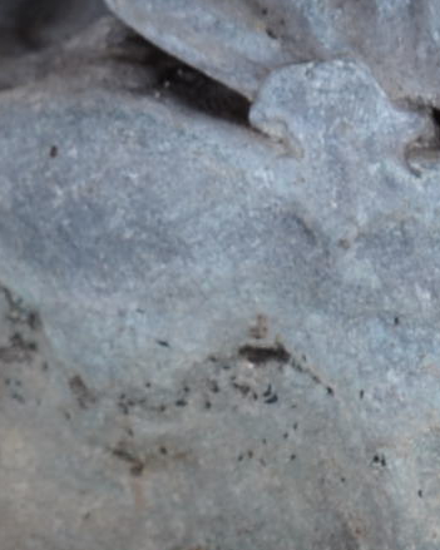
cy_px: -273
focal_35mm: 828
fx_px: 13477
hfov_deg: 1.9
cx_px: -85
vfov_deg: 2.3
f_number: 10
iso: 125
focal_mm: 105
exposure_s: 1/125
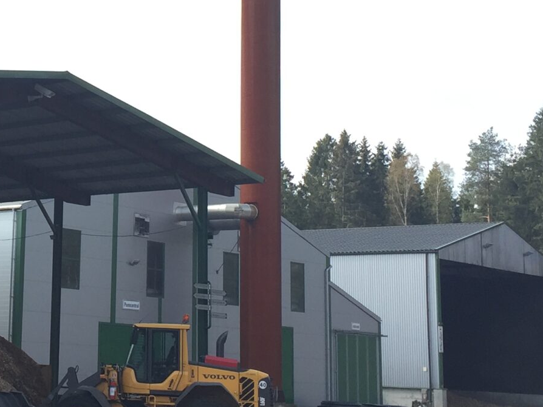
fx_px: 1302
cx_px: 13
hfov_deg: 22.7
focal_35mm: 83
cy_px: 99
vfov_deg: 17.7
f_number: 2.2
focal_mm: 4.15
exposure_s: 1/694
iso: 32
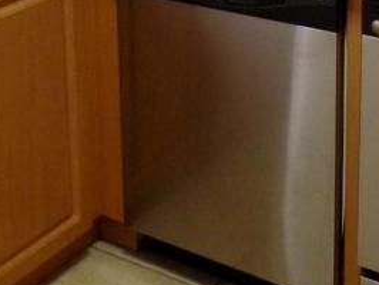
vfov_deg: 16.4
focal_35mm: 83
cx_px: 175
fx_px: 910
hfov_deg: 23.5
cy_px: -128
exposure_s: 1/30
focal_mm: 4.1
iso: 320
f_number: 2.8
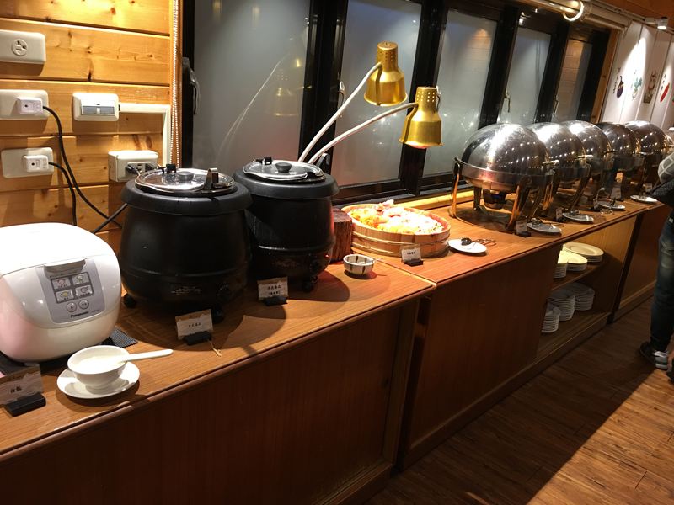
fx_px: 565
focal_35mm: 29
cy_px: 252
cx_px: 337
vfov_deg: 48.2
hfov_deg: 61.7
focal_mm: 4.15
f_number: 2.2
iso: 50
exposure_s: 1/15
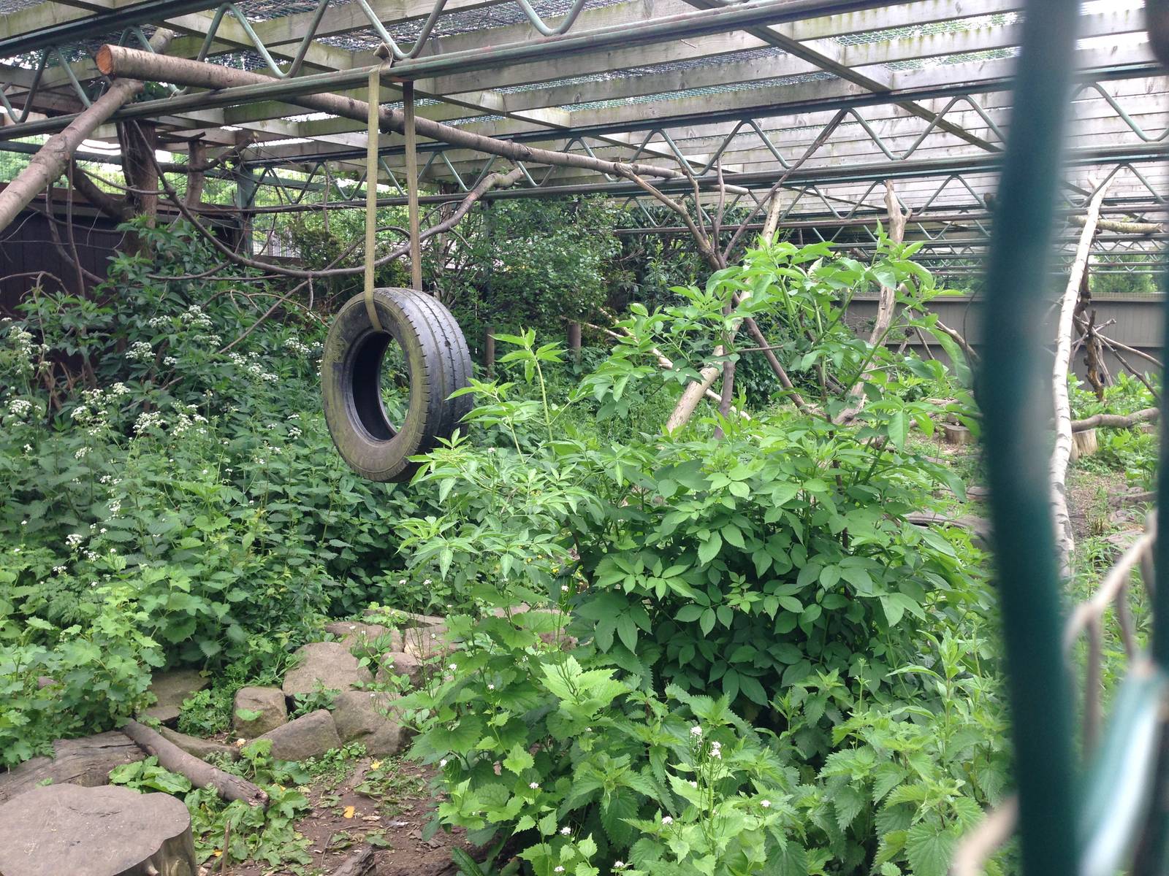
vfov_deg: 42.9
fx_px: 1114
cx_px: 584
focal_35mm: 33
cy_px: 438
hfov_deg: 55.4
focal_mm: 4.12
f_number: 2.4
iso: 50
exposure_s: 1/126
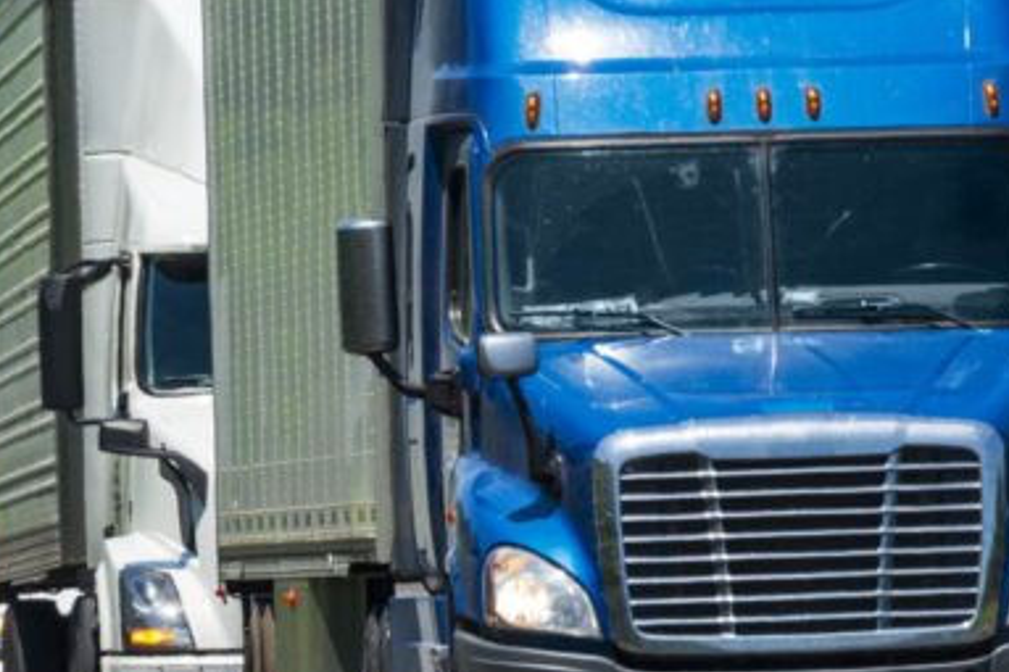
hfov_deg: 1.6
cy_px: 401
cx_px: 477
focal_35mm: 1252
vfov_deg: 1.1
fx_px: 35074
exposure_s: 1/3000
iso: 1600
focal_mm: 600
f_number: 11
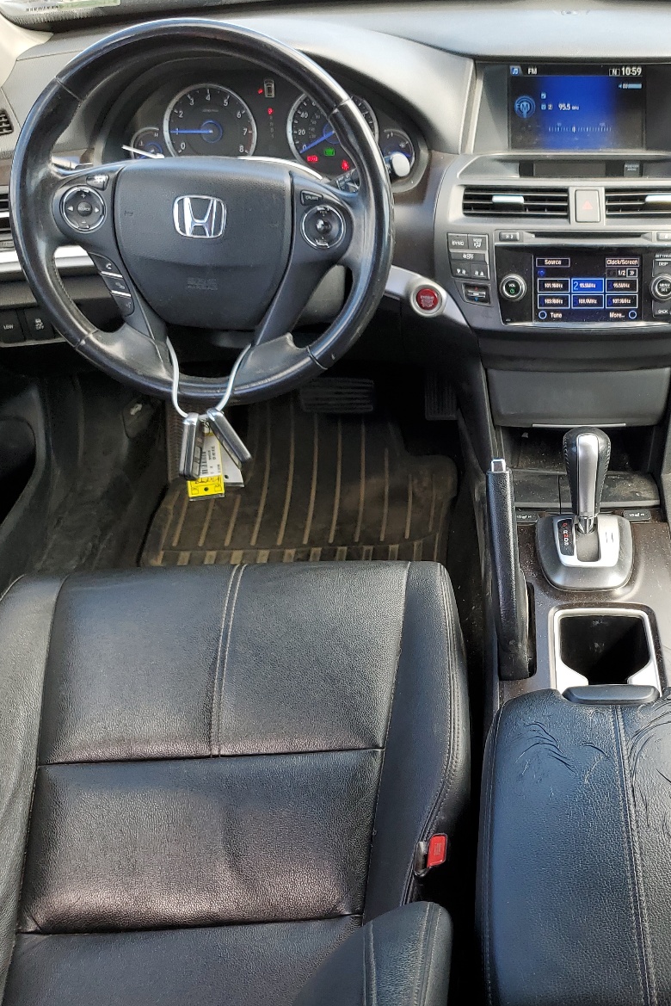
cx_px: 537
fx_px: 1034
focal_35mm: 37
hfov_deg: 34.8
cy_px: 496
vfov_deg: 51.9
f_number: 1.5
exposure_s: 1/159
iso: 50
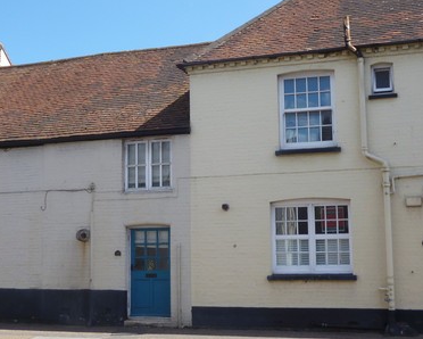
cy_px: 175
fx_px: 589
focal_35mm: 47
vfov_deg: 32.1
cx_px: 230
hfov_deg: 39.5
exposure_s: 1/640
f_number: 3.1
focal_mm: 5
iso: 100
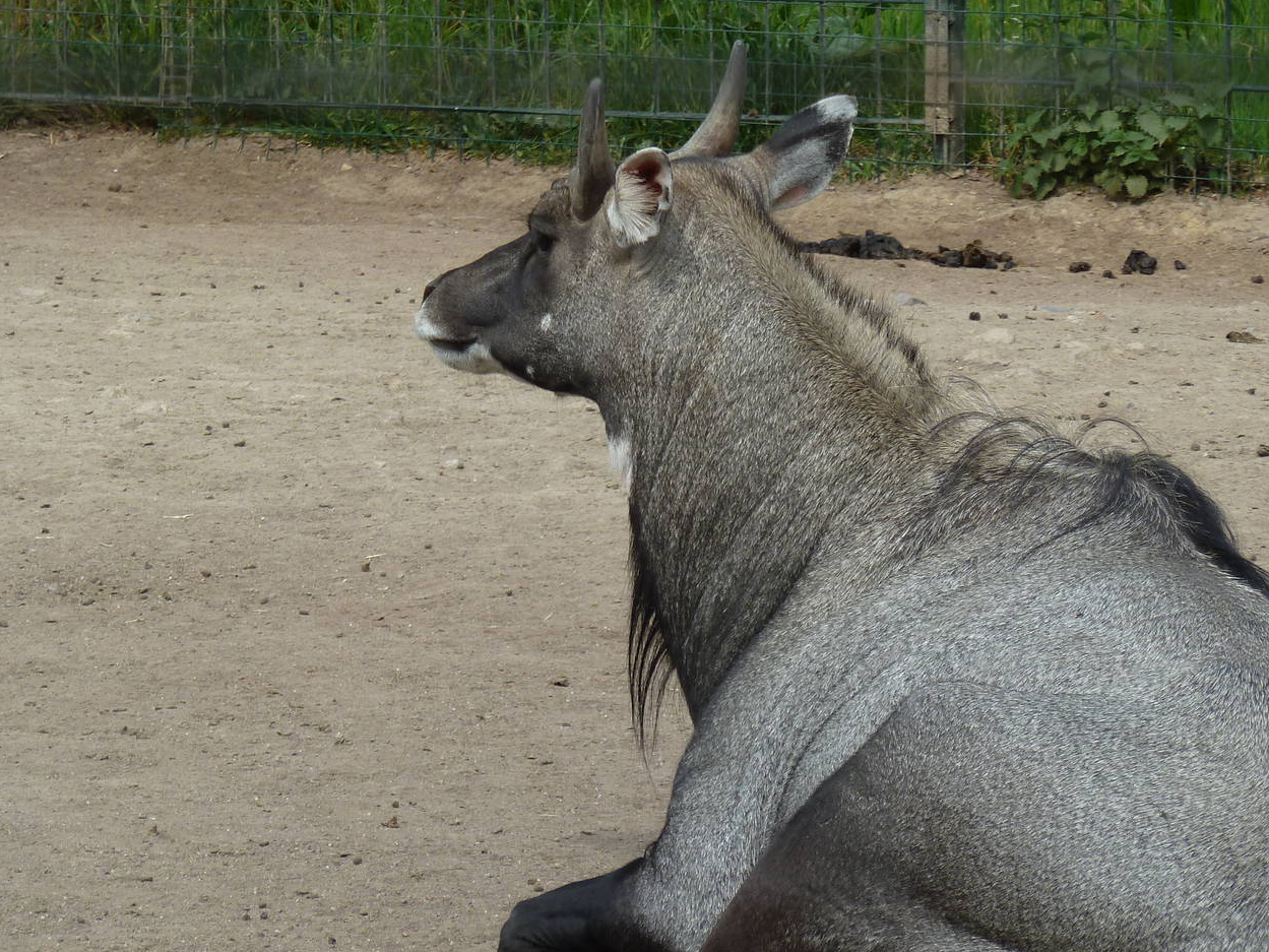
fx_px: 12209
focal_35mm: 333
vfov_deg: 4.5
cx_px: 661
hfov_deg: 6.0
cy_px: 522
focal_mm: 42.6
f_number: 4.7
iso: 80
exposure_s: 1/200
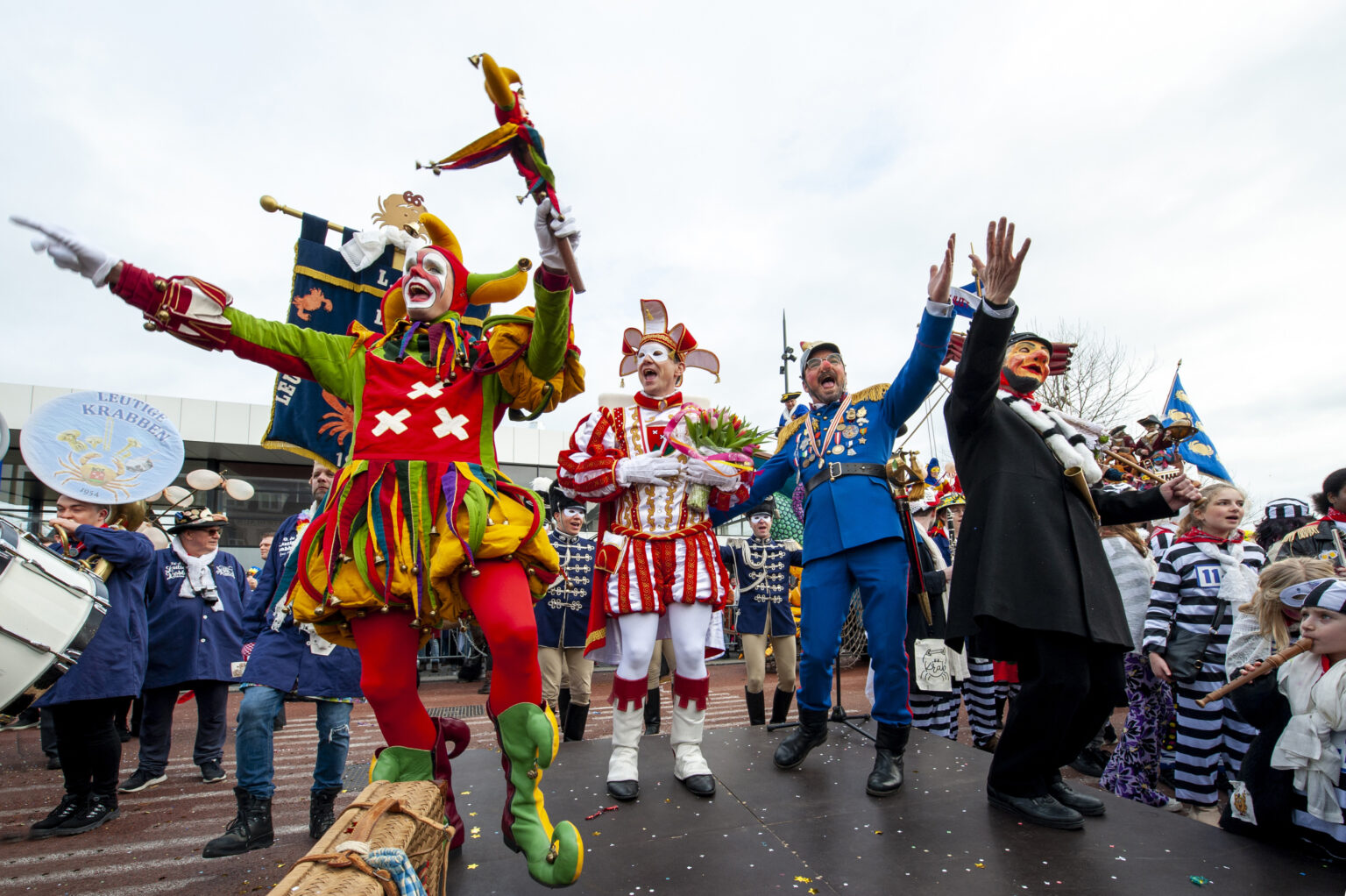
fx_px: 523
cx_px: 673
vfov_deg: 81.1
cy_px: 448
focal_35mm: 14
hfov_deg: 104.3
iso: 400
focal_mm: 14
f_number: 11
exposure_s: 1/200
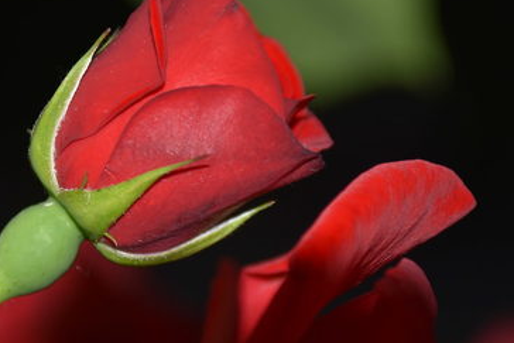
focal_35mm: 741
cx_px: 240
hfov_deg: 2.8
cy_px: 205
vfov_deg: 1.9
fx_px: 10583
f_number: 6.3
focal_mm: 300
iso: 100
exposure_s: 1/60
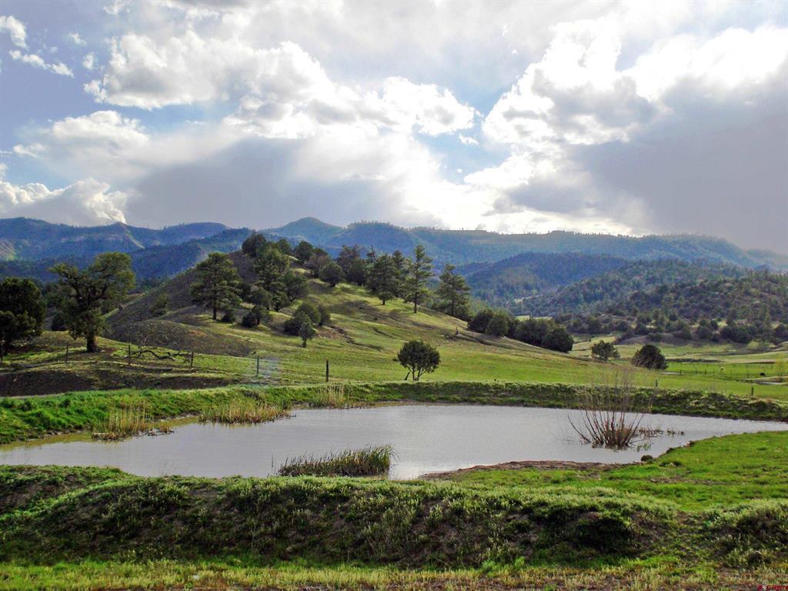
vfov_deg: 28.6
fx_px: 1161
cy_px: 296
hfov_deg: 37.5
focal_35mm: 51
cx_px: 394
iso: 50
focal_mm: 8.44
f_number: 5.1
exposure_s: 1/500
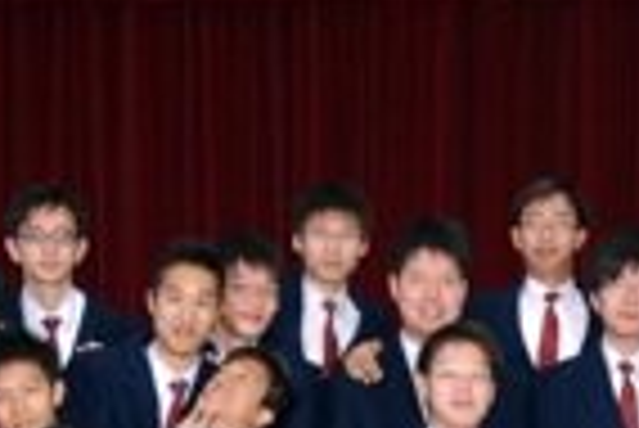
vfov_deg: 9.1
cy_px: 678
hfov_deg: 14.0
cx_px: 364
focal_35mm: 147
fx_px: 2606
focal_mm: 29
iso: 100
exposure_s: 1/13
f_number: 7.1
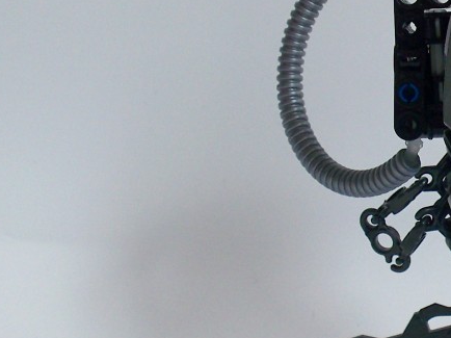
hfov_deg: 13.1
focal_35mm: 146
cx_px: 555
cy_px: 183
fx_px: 1901
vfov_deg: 10.2
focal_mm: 7.8
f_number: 3.5
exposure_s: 1/250
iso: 100
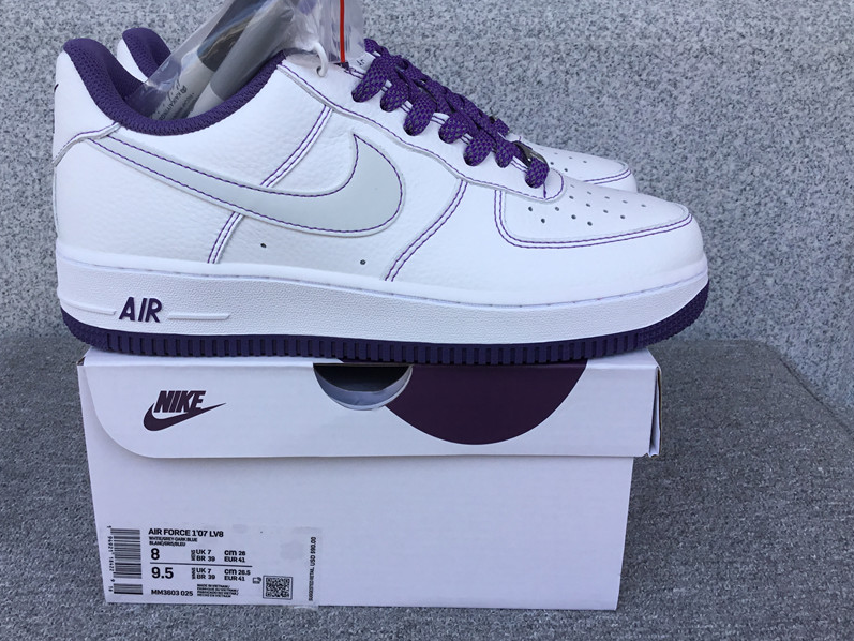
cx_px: 381
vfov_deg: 40.7
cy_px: 318
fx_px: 864
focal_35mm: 35
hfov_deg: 52.5
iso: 25
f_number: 2.4
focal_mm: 3.3
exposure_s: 1/390
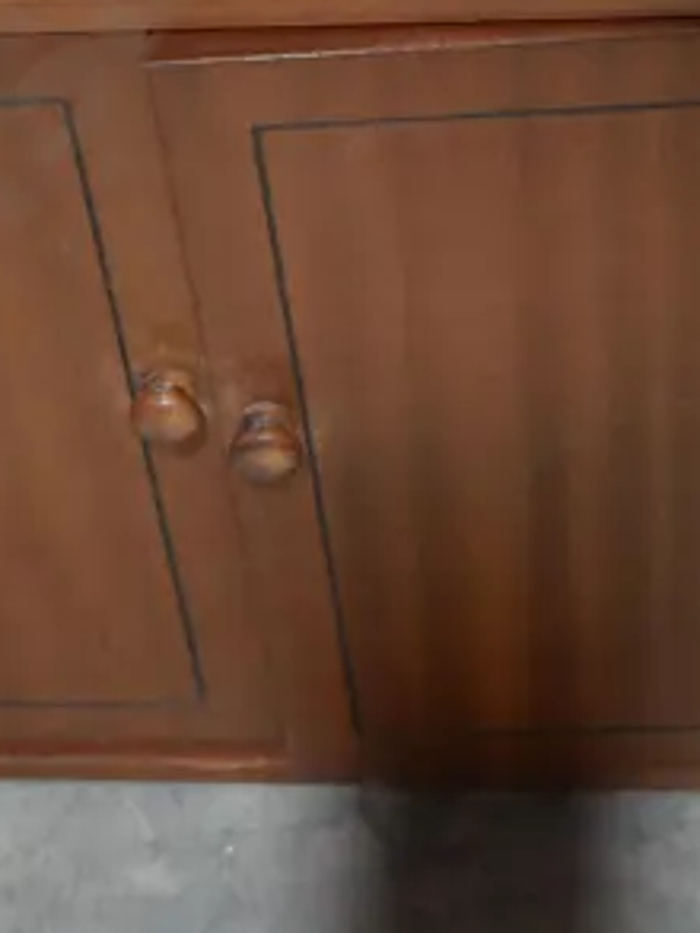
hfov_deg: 15.1
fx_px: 2640
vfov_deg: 18.9
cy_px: -182
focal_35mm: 98
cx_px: 234
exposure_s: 1/60
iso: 320
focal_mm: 14
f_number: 3.5
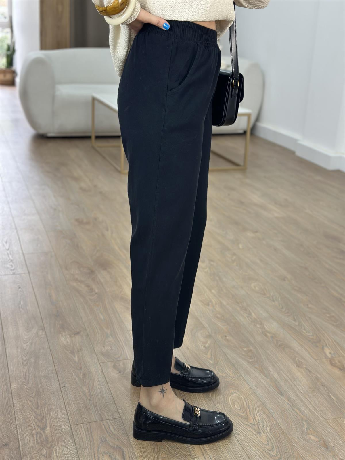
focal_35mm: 48
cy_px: 230
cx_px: 172
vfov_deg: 39.7
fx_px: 638
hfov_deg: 30.3
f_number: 1.78
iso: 100
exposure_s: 1/100
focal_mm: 6.86
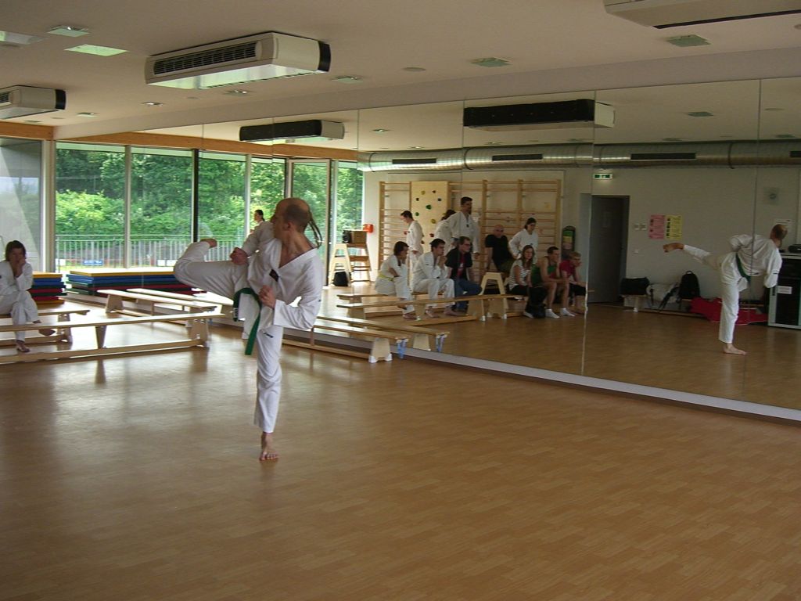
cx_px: 400
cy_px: 300
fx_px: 879
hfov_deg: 49.0
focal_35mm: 38
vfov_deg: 37.7
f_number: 2.8
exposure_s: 1/500
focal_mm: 7.9
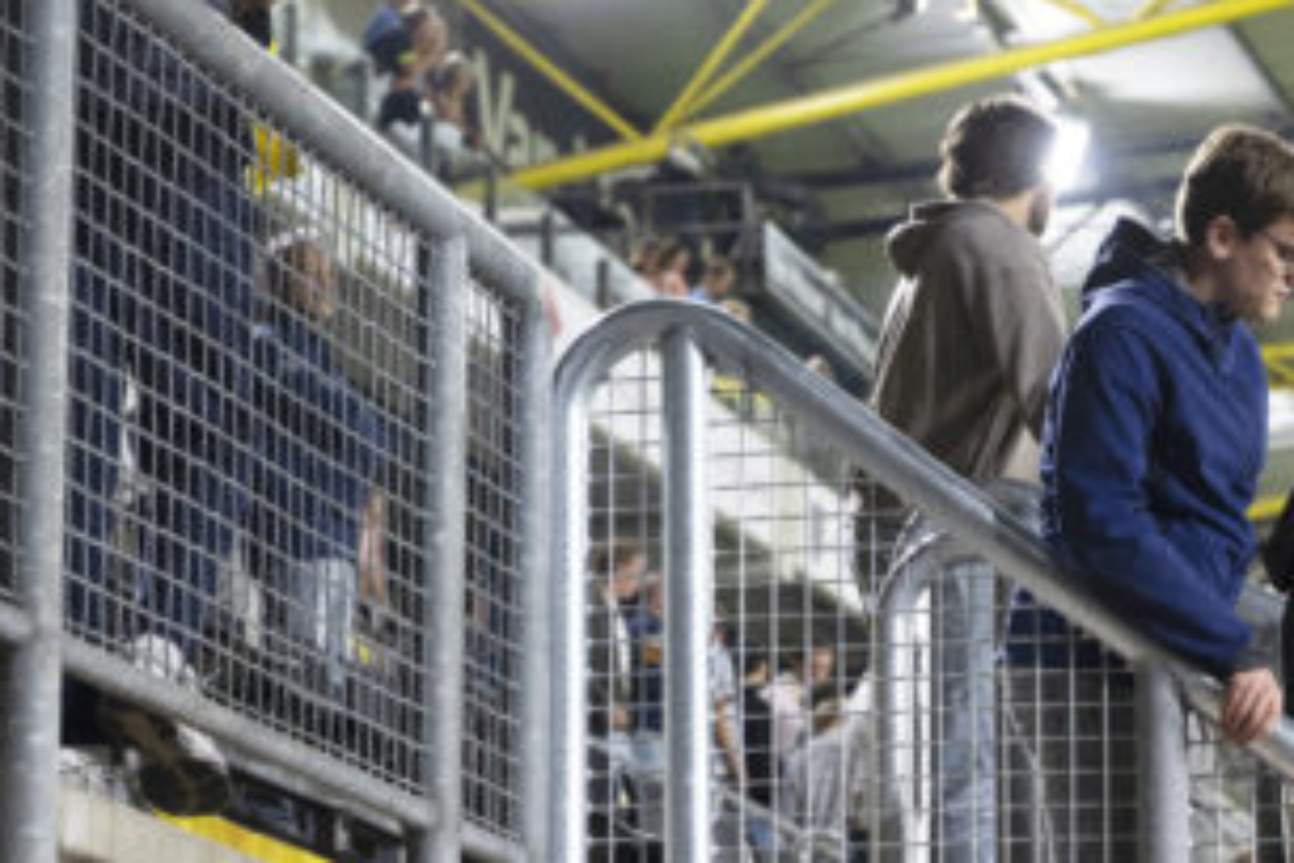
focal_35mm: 158
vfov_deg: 8.7
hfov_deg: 12.9
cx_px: 1226
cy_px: 791
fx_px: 5679
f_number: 3.5
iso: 2000
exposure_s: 1/250
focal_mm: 62
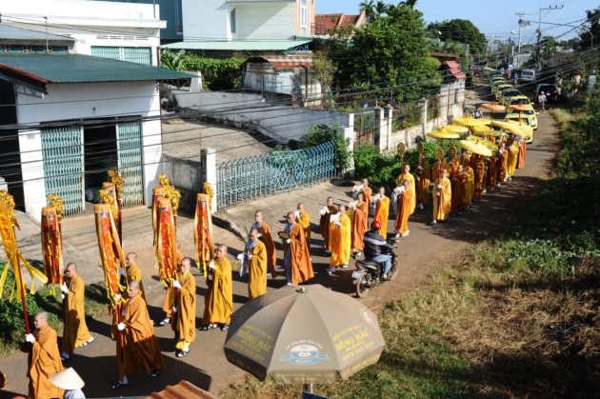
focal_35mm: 32
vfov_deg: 41.1
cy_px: 200
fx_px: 533
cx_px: 300
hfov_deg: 58.8
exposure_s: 1/250
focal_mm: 32
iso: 200
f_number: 11
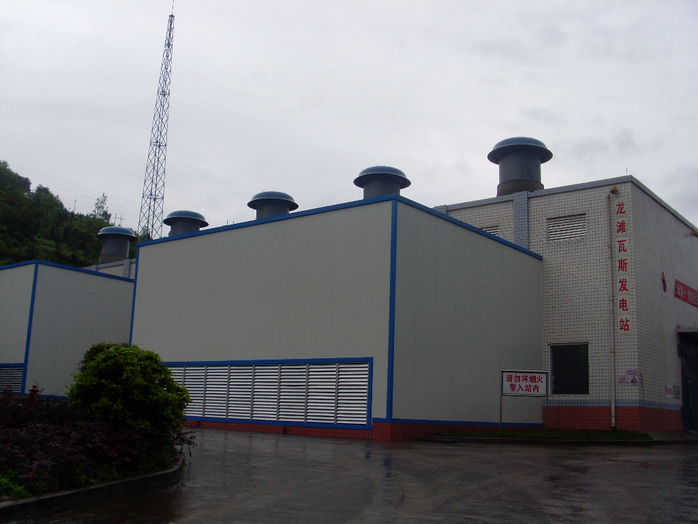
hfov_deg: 49.0
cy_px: 262
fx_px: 766
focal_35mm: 38
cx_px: 349
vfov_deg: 37.7
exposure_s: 1/125
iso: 80
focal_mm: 6.3
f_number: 3
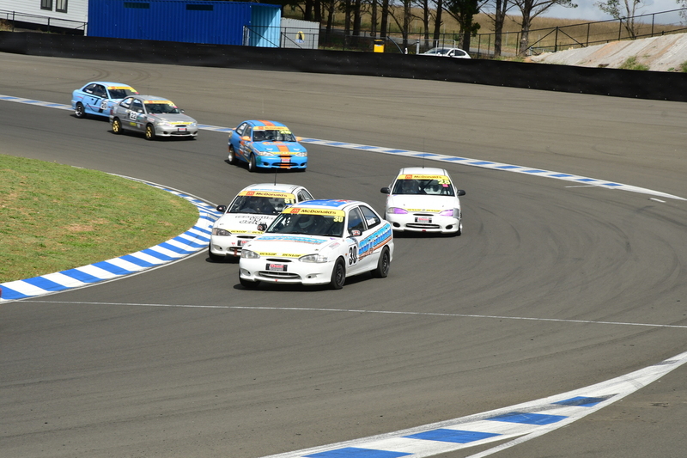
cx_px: 344
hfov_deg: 17.1
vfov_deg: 11.4
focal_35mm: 120
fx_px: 2289
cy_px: 229
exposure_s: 1/400
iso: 200
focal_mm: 80
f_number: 11
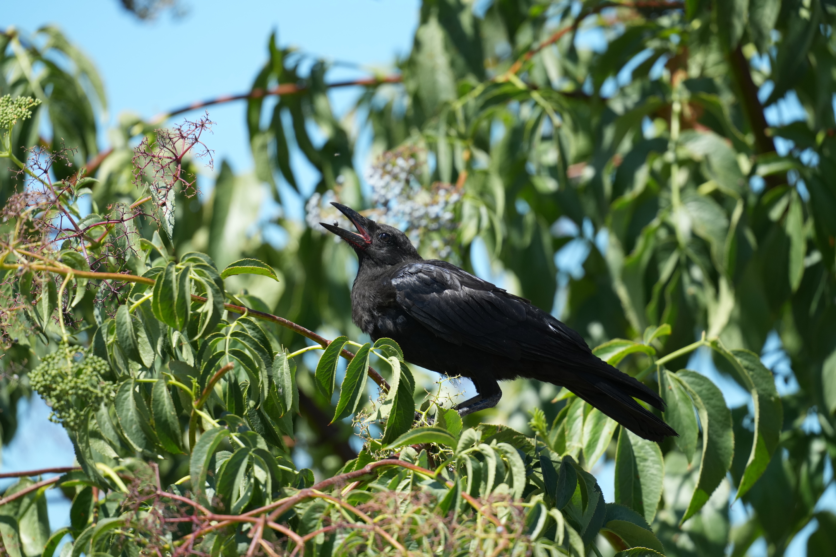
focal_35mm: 600
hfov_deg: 3.4
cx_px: 418
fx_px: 13932
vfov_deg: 2.3
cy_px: 278
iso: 500
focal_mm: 600
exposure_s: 1/1000
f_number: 5.6
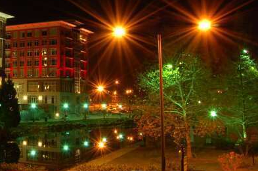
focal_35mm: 55
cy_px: 28
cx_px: -4
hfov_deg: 33.1
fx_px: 394
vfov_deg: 24.1
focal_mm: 18
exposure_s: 30
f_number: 22
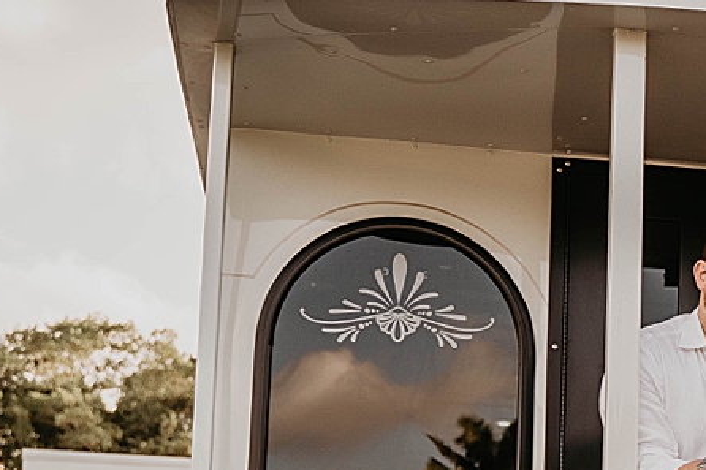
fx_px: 1784
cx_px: 831
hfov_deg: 21.0
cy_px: 510
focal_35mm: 91
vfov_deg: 14.7
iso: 160
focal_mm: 29
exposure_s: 1/800
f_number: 2.8
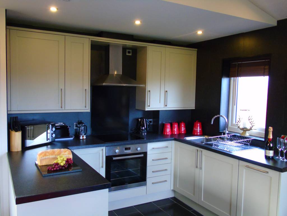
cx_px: 144
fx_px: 240
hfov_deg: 61.7
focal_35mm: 29
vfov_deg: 48.2
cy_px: 108
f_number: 3.6
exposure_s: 1/25
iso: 400
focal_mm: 5.2
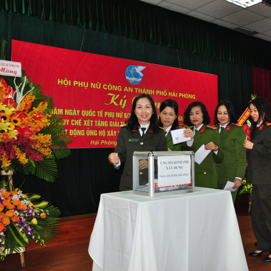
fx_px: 310
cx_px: 189
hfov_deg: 46.2
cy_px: 136
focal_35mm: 35
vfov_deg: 47.2
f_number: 3.5
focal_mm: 18
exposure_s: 1/60
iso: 1000
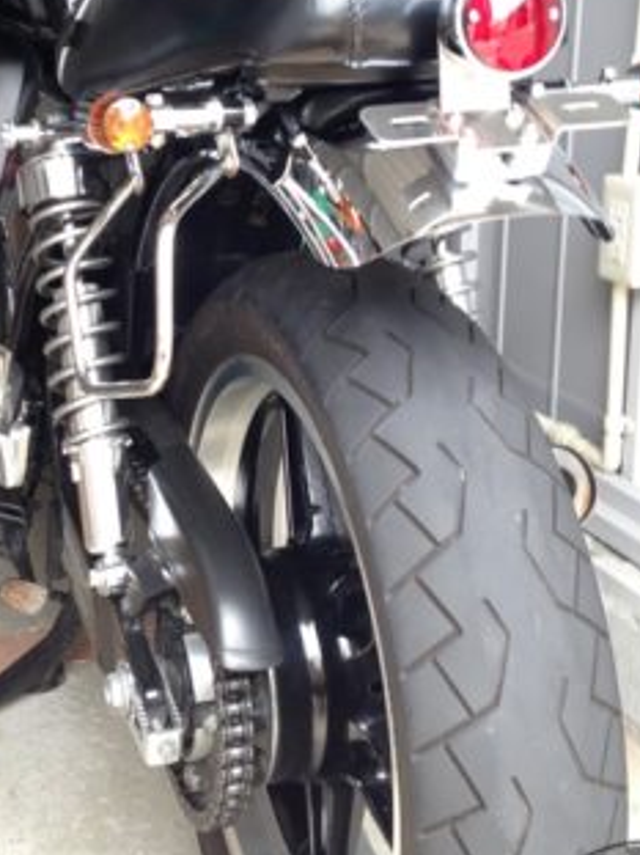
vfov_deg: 35.6
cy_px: 250
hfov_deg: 27.5
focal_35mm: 53
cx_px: 271
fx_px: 1307
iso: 50
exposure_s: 1/60
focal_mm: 4.12
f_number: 2.4
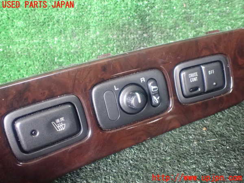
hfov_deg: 60.0
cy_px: 92
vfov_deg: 46.8
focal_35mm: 30
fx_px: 211
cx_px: 122
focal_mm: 5.4
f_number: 2.3
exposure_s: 1/30
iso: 1250
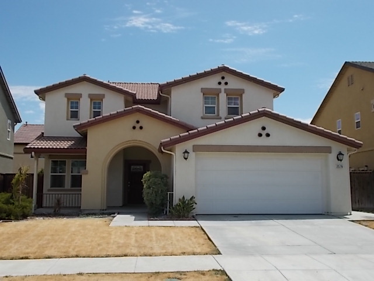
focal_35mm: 39
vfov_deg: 36.8
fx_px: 421
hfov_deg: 47.9
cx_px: 187
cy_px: 140
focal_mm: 6.9
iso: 80
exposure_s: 1/160
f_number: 9.8
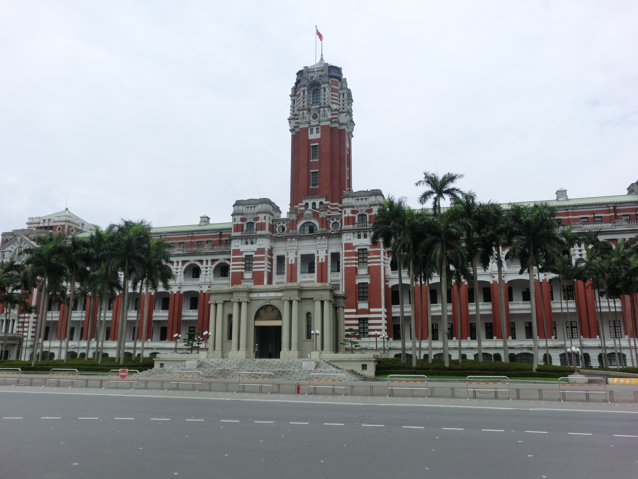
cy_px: 240
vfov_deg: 49.7
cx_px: 319
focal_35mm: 28
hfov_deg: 63.4
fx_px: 516
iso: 100
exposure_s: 1/250
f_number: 8.8
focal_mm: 5
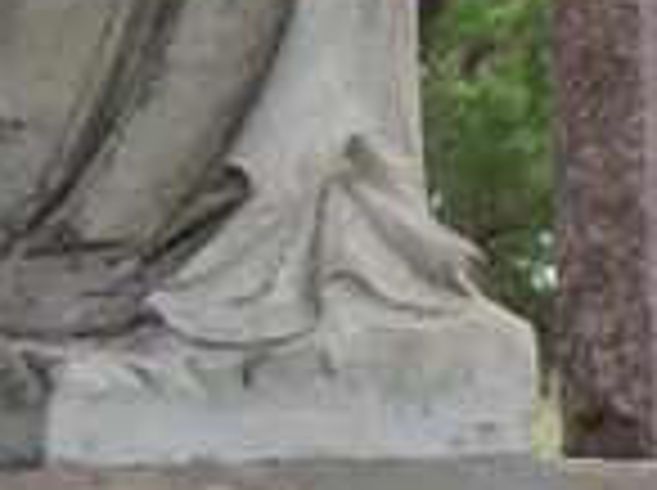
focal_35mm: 2040
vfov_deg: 0.7
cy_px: -112
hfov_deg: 1.0
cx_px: 1881
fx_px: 38655
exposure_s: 1/500
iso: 250
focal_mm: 49
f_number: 4.7
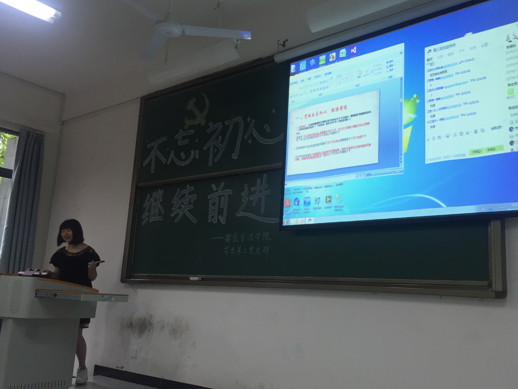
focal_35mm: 33
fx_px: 494
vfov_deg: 42.9
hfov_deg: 55.2
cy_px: 199
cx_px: 293
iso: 32
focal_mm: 4.15
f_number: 2.2
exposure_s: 1/33
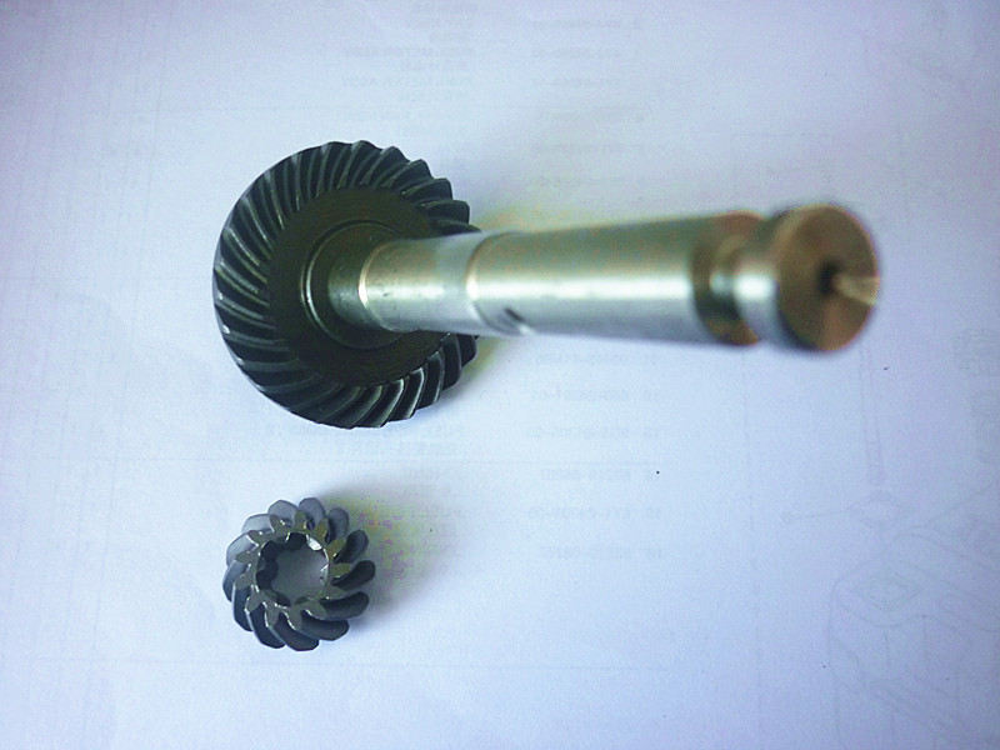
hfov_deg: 55.4
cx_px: 500
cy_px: 375
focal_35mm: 33
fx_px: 953
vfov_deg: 42.9
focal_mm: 5.5
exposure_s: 1/25
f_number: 2.8
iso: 200
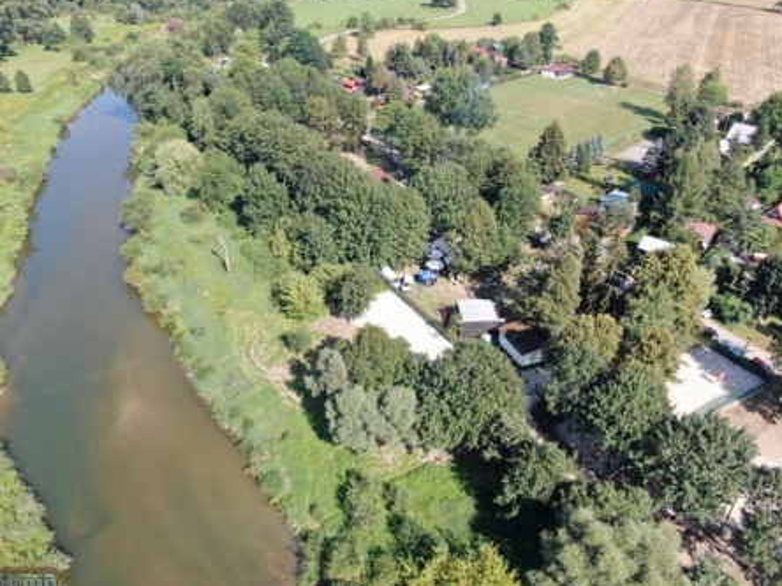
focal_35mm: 27
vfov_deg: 51.4
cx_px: 356
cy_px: 291
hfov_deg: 65.2
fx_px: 610
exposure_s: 1/500
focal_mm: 4.39
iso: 100
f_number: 2.8
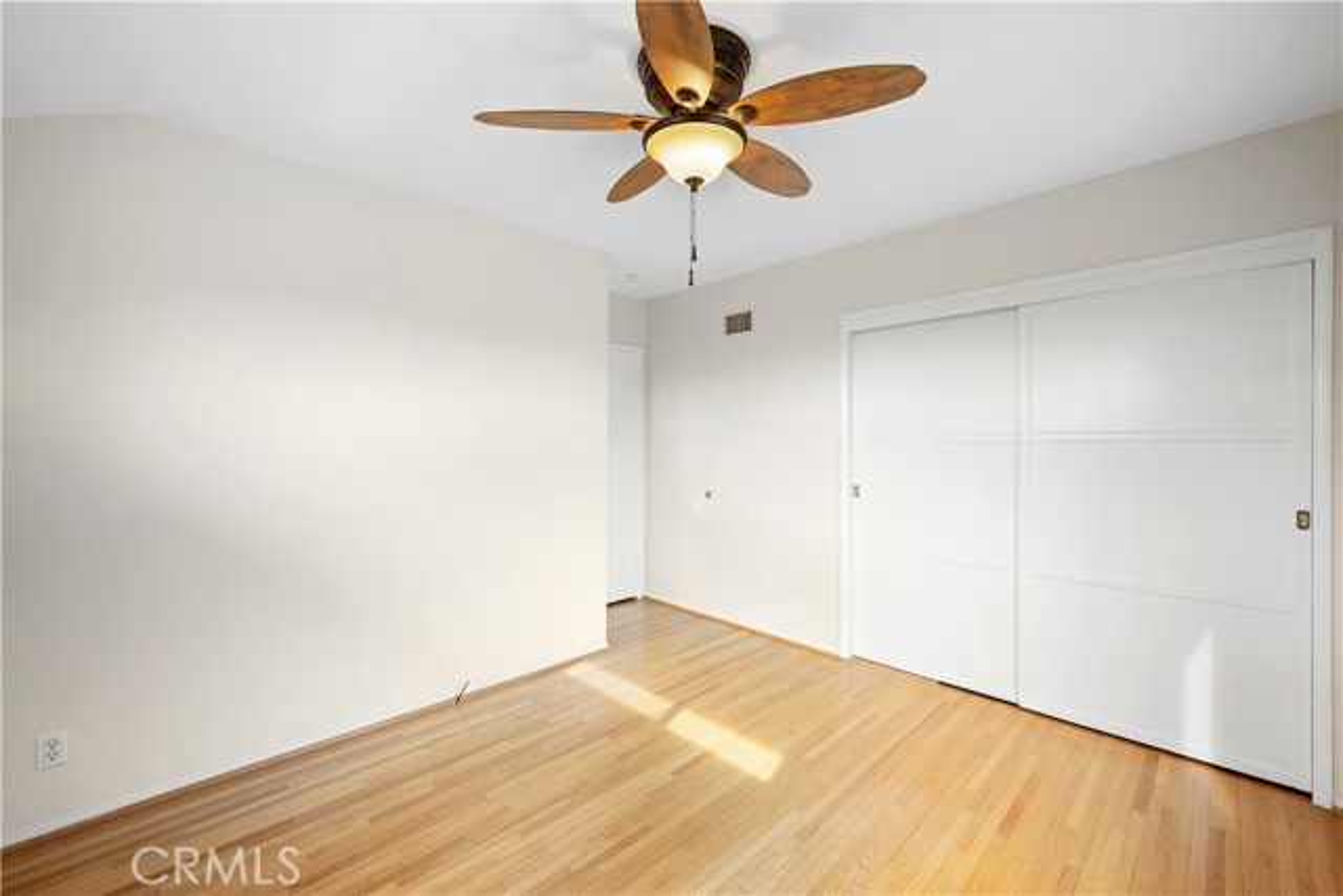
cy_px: 448
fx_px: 541
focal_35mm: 14
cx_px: 672
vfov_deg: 79.3
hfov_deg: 102.3
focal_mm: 14.5
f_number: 8
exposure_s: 1/4
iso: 125
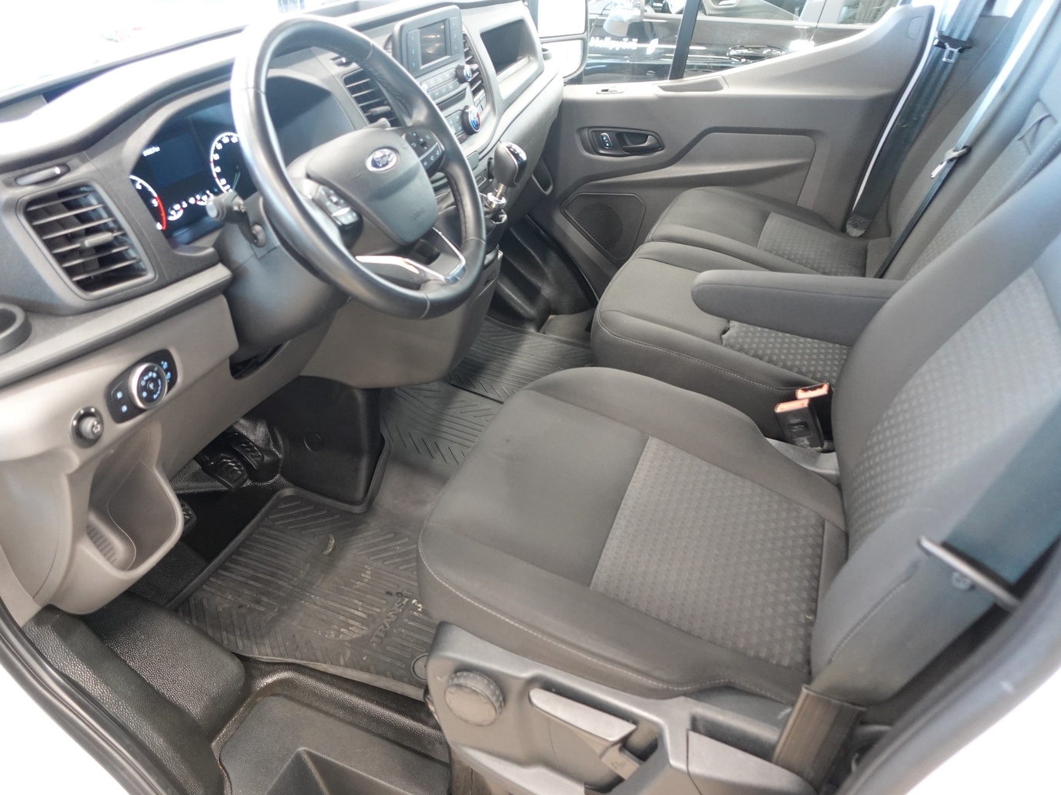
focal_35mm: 27
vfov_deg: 51.3
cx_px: 450
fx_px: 827
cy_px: 383
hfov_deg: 65.0
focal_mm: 9.4
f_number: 1.8
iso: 800
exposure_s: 1/20
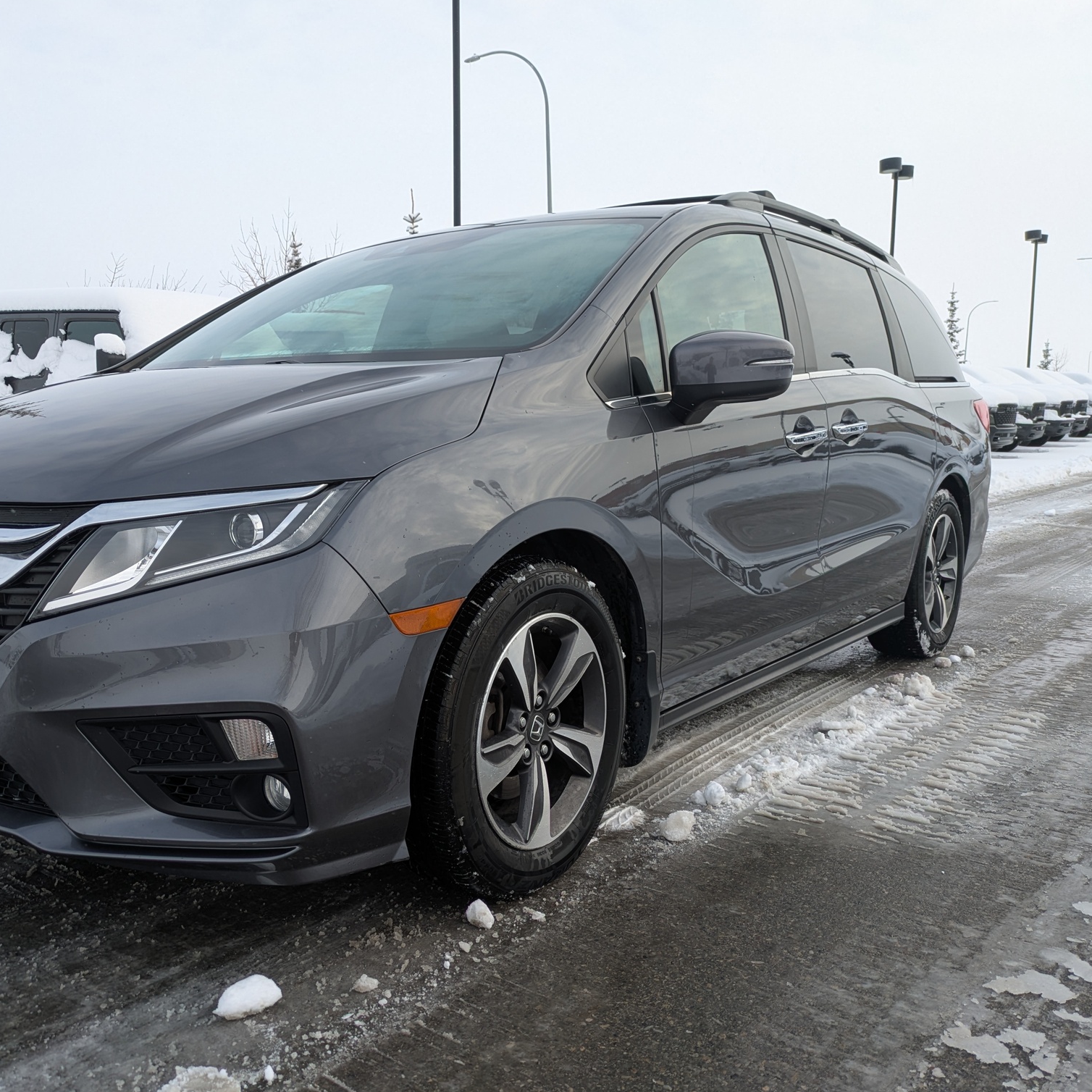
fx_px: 1071
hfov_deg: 53.6
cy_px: 542
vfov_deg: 54.0
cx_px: 424
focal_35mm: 30
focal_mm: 5.43
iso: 48
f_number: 1.89
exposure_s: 1/652
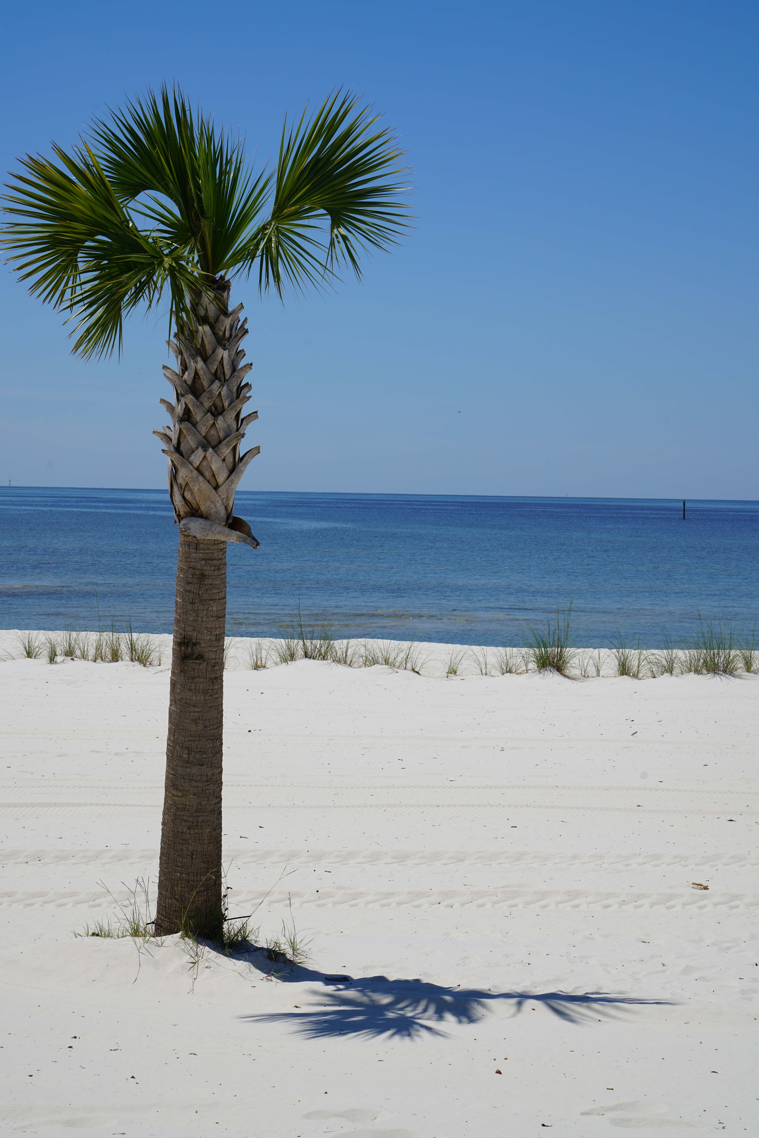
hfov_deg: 20.3
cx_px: 366
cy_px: 527
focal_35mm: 67
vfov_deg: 30.1
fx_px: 2118
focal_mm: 62
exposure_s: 1/250
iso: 100
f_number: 14
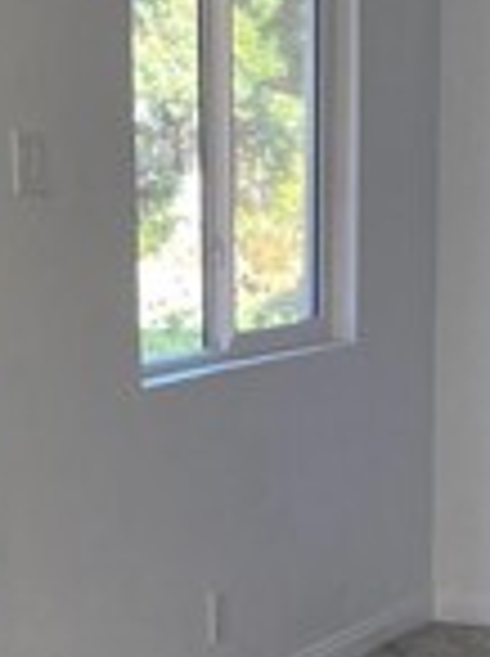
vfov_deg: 15.8
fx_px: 2158
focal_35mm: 114
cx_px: 584
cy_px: 1012
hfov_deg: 12.6
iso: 125
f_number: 1.8
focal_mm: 4.25
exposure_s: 1/121
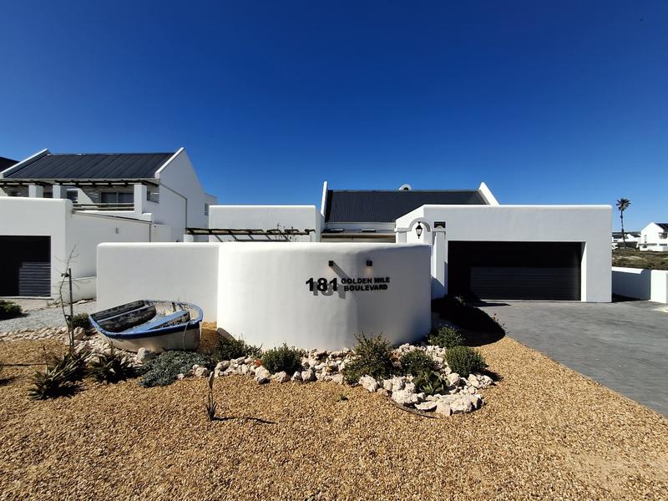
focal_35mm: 16
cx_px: 334
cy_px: 250
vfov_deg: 78.1
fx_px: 309
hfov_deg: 94.5
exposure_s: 1/2237
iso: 40
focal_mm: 1.64
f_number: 2.2
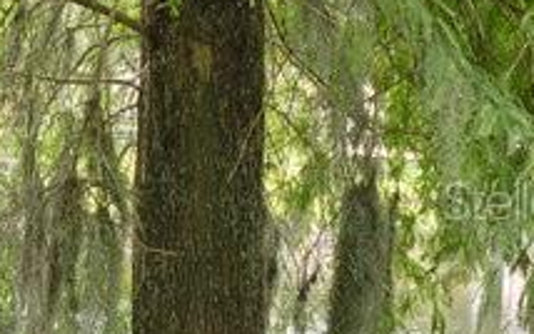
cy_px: 201
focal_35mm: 167
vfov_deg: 7.9
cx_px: -569
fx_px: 2432
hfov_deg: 11.2
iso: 100
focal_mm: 35
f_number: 4
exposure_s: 1/60
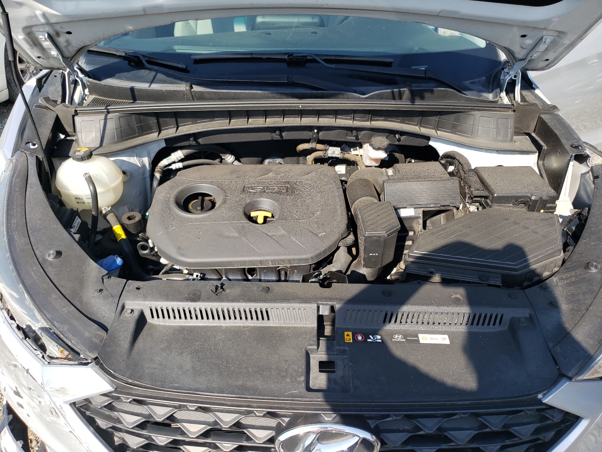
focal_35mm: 26
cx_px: 301
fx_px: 452
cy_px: 226
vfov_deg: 53.1
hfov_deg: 67.3
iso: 50
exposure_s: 1/1111
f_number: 1.5
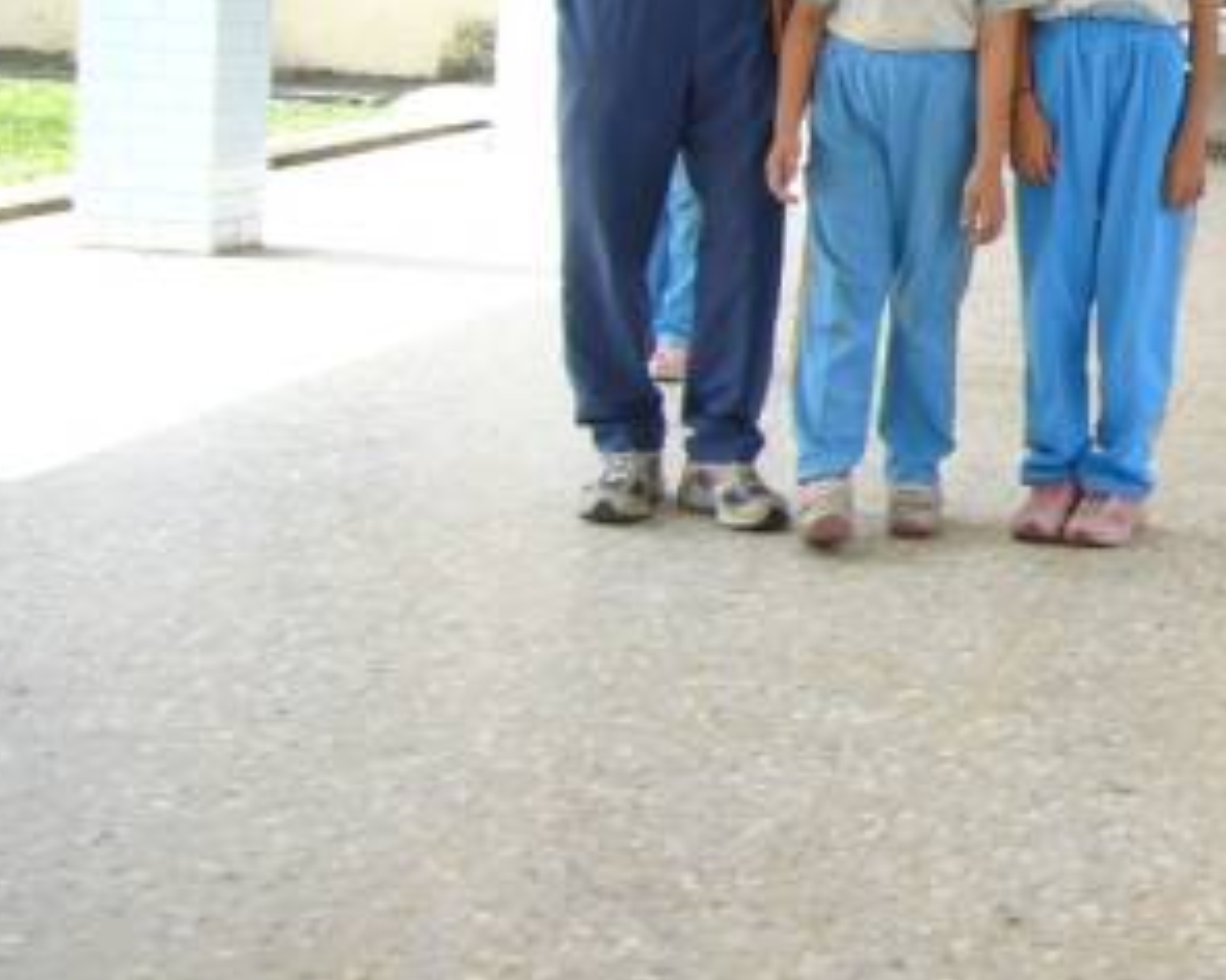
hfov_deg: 23.2
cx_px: 1529
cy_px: 237
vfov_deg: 20.5
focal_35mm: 74
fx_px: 2685
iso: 80
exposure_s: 1/200
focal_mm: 4.6
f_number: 2.8
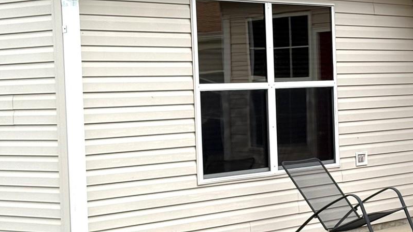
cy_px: 106
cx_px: 388
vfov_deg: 11.5
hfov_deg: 19.9
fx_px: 1150
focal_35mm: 105
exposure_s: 1/2033
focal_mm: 6.76
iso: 64
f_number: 1.78
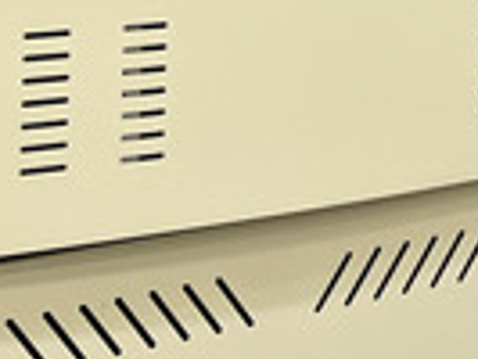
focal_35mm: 137
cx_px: 776
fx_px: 1893
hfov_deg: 13.3
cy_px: -332
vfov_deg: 10.1
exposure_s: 1/120
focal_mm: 5.1
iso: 125
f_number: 1.6
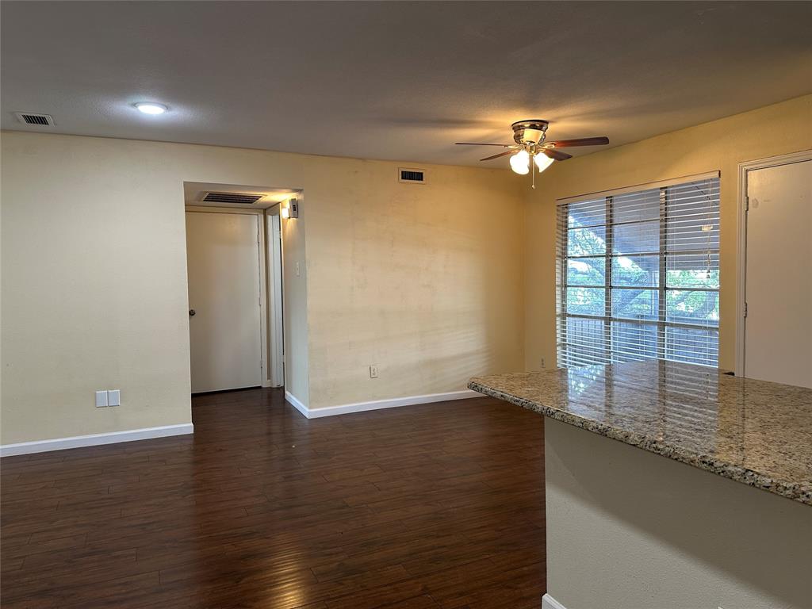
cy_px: 304
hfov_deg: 71.6
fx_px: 563
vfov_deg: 56.8
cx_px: 406
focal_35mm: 24
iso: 160
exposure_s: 1/60
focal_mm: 6.86
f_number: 1.78
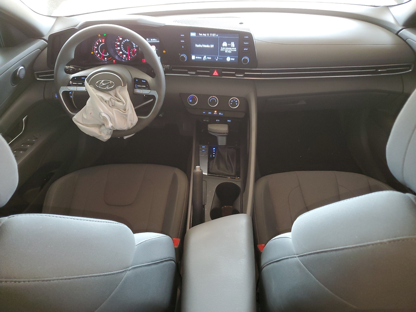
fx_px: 312
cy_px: 156
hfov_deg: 67.3
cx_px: 208
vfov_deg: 53.1
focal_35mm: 26
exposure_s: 1/60.2
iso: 209
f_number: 1.5
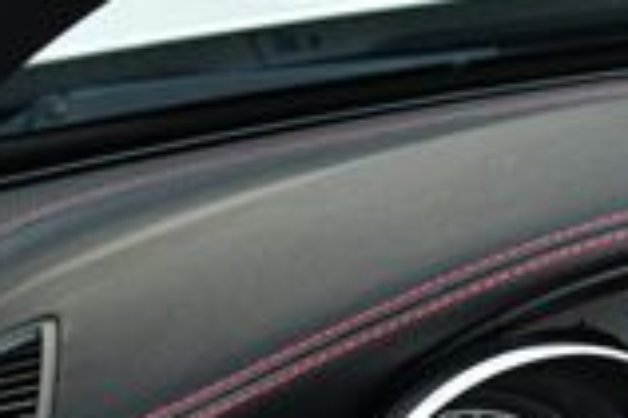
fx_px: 3398
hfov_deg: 9.8
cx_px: 1248
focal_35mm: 195
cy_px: 788
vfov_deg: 6.8
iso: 500
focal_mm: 24
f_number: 4
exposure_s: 1/250
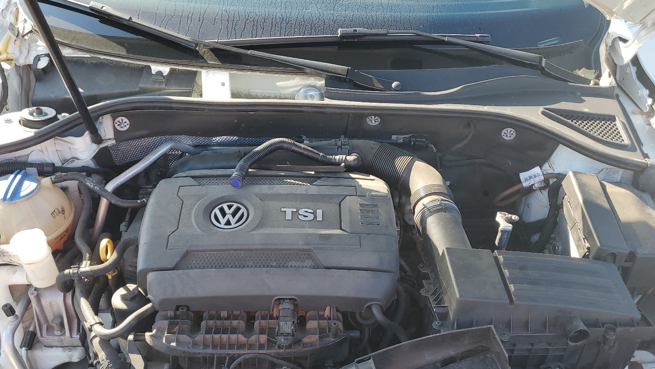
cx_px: 329
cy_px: 225
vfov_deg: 36.5
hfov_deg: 61.0
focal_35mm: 32
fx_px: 556
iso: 50
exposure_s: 1/370
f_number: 1.5
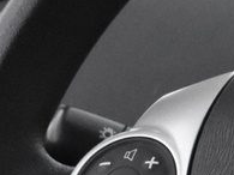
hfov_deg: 5.4
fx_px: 2432
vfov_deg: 4.1
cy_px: 223
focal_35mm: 360
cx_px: 396
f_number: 4.2
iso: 3200
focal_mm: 30
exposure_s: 1/50
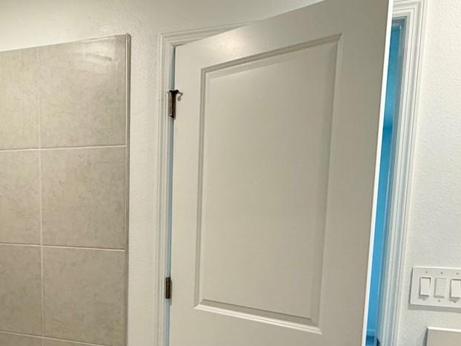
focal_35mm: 36
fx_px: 480
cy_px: 279
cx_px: 160
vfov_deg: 38.2
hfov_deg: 50.6
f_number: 2.2
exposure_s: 1/120
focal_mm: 2.22
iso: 200
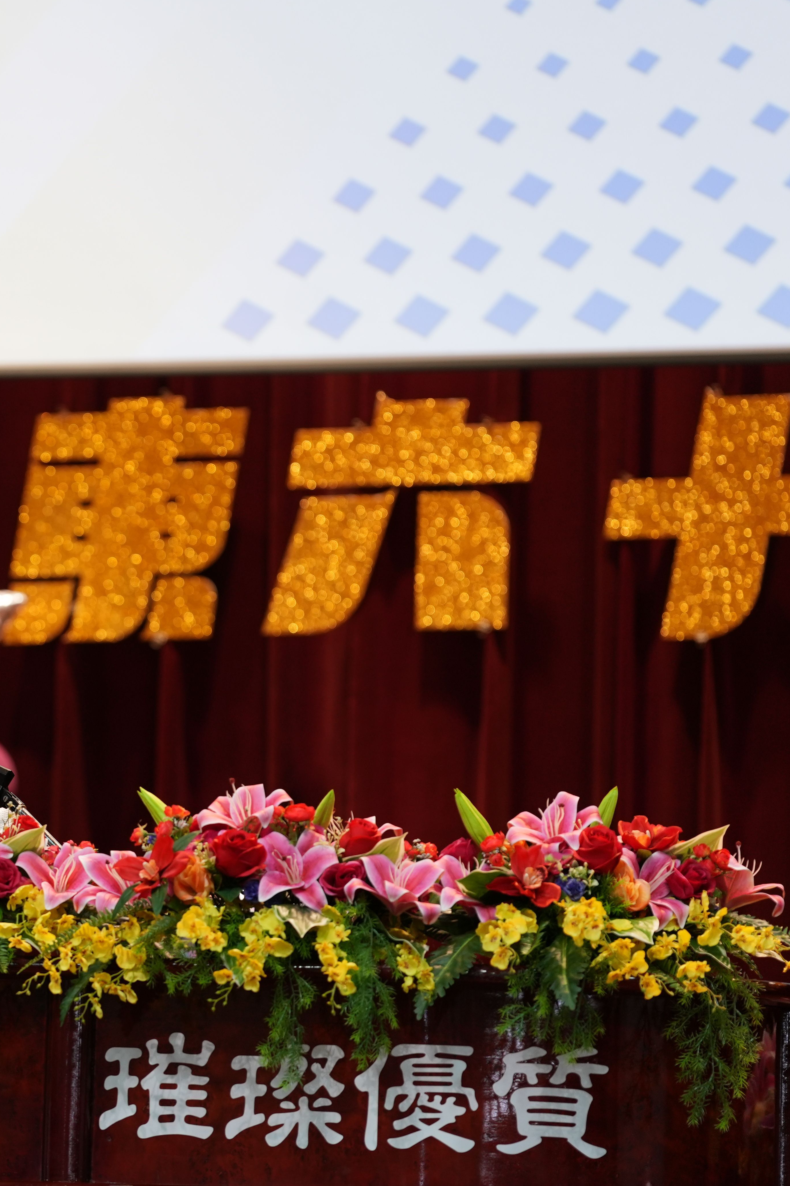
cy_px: 641
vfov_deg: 8.5
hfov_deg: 5.7
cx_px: -54
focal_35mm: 241
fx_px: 7932
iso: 640
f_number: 2.8
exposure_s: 1/125
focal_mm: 142
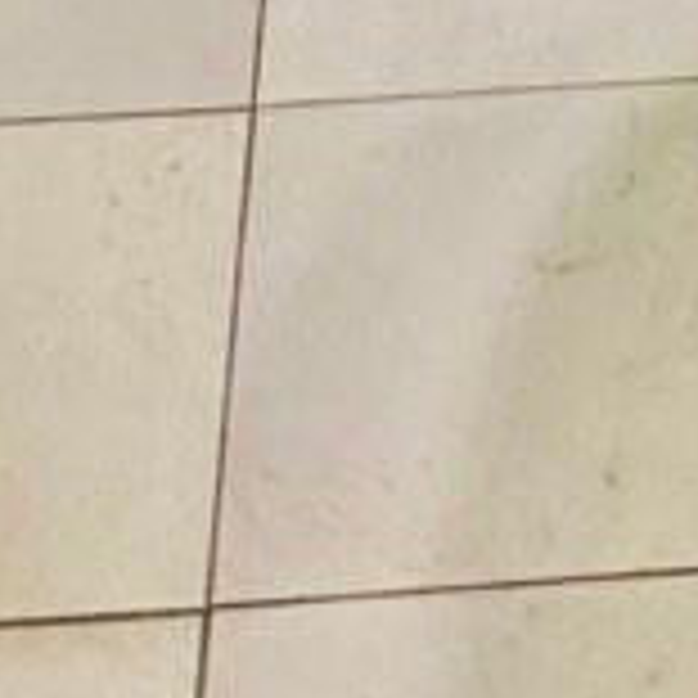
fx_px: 3194
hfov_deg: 12.2
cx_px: 851
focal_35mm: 140
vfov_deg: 10.0
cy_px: -1270
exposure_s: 1/50
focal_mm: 6.76
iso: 320
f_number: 1.78
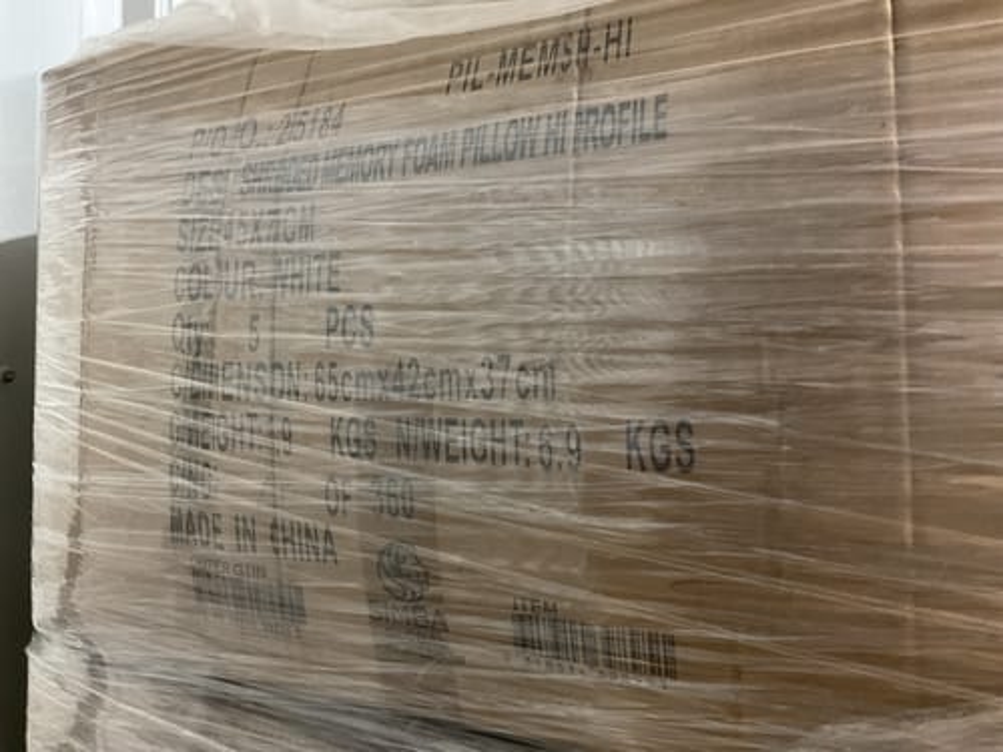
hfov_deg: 61.7
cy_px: 376
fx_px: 840
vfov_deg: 48.2
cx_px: 502
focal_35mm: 29
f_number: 1.8
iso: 320
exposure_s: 1/25
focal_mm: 3
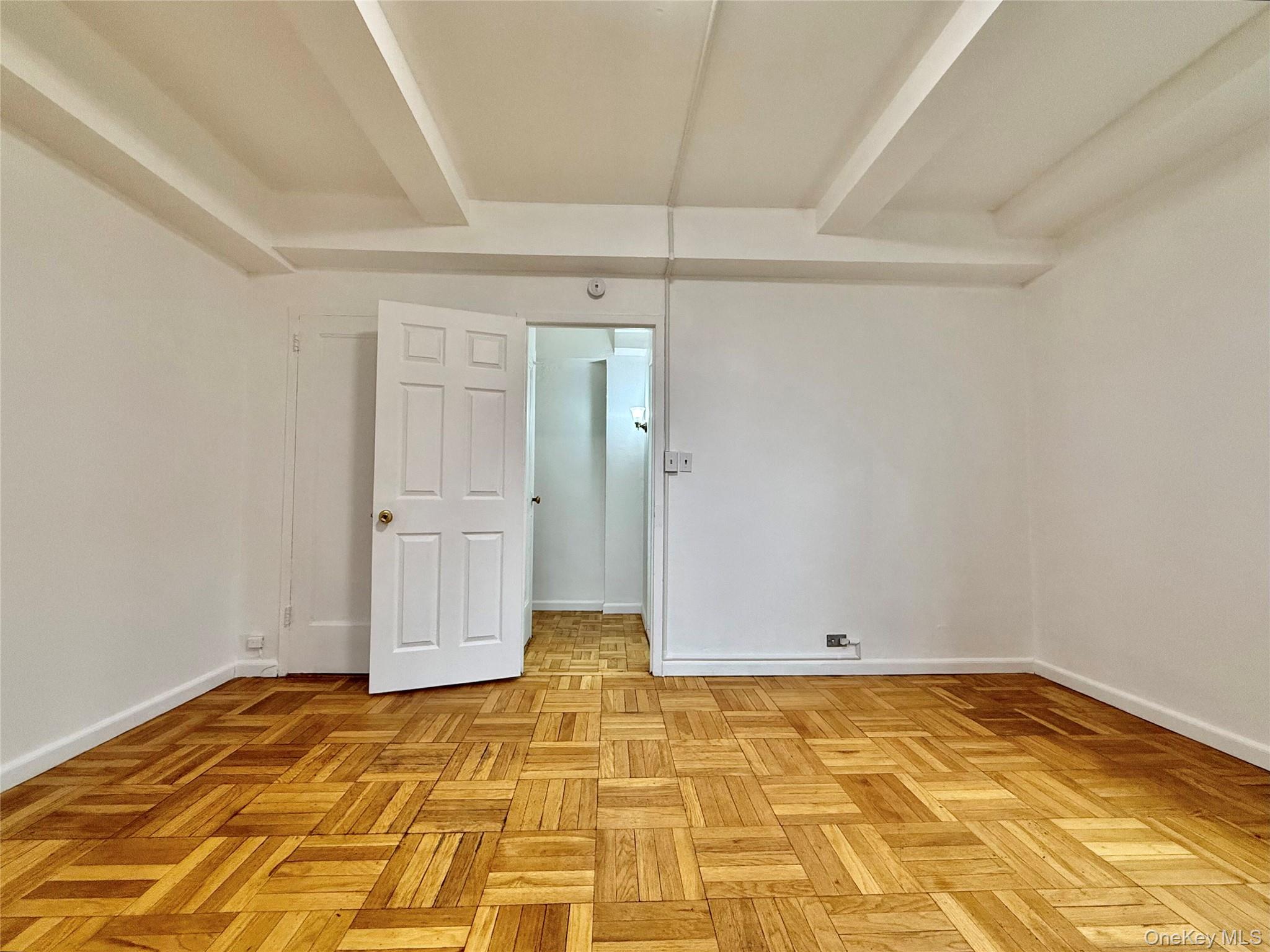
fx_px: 514
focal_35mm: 14
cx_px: 635
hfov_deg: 102.1
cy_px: 476
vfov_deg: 85.7
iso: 250
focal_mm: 2.22
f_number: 2.2
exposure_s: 1/120
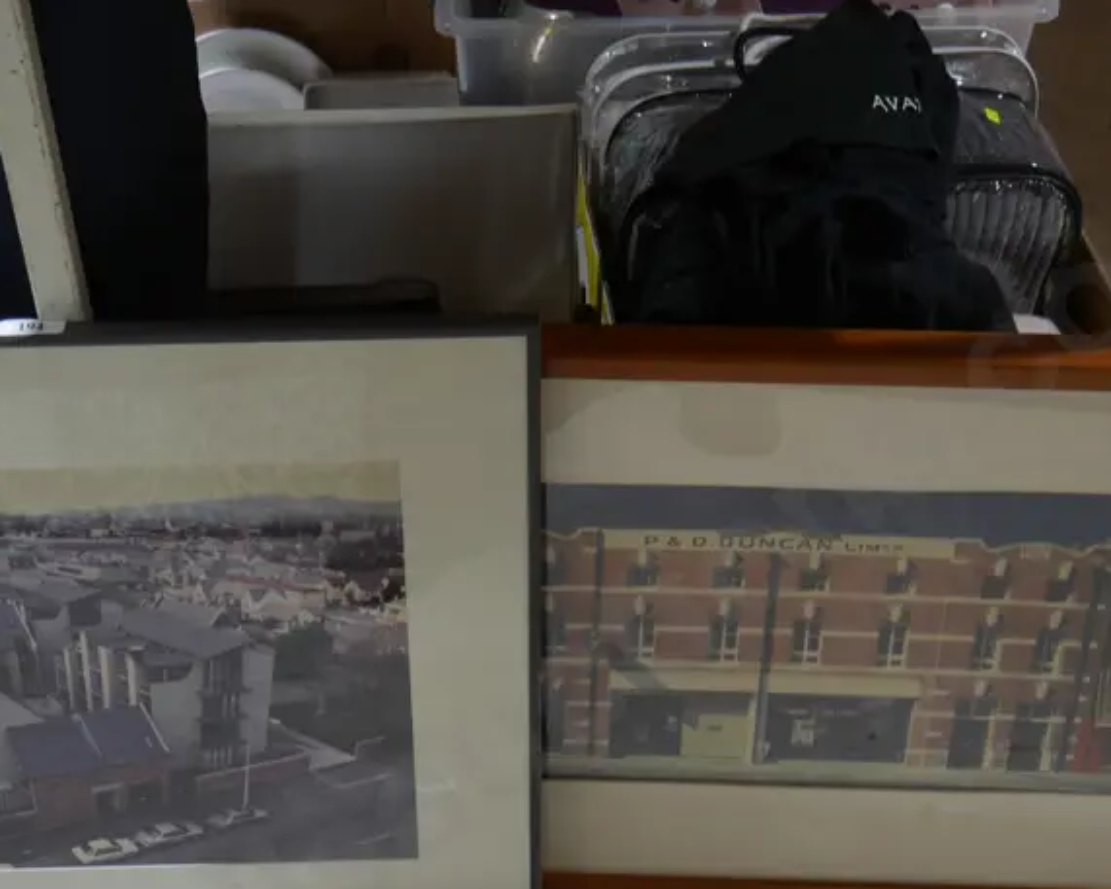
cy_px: 740
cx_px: 514
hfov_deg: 33.6
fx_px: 1842
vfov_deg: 26.5
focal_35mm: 56
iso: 250
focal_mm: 16
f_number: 3.6
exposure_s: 1/60
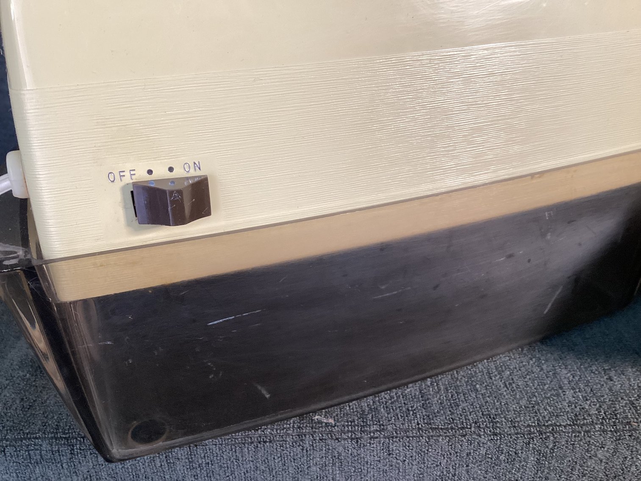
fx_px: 574
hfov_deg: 58.3
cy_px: 240
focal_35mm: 31
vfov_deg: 45.4
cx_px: 320
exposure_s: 1/60
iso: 125
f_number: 2.4
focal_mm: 3.3
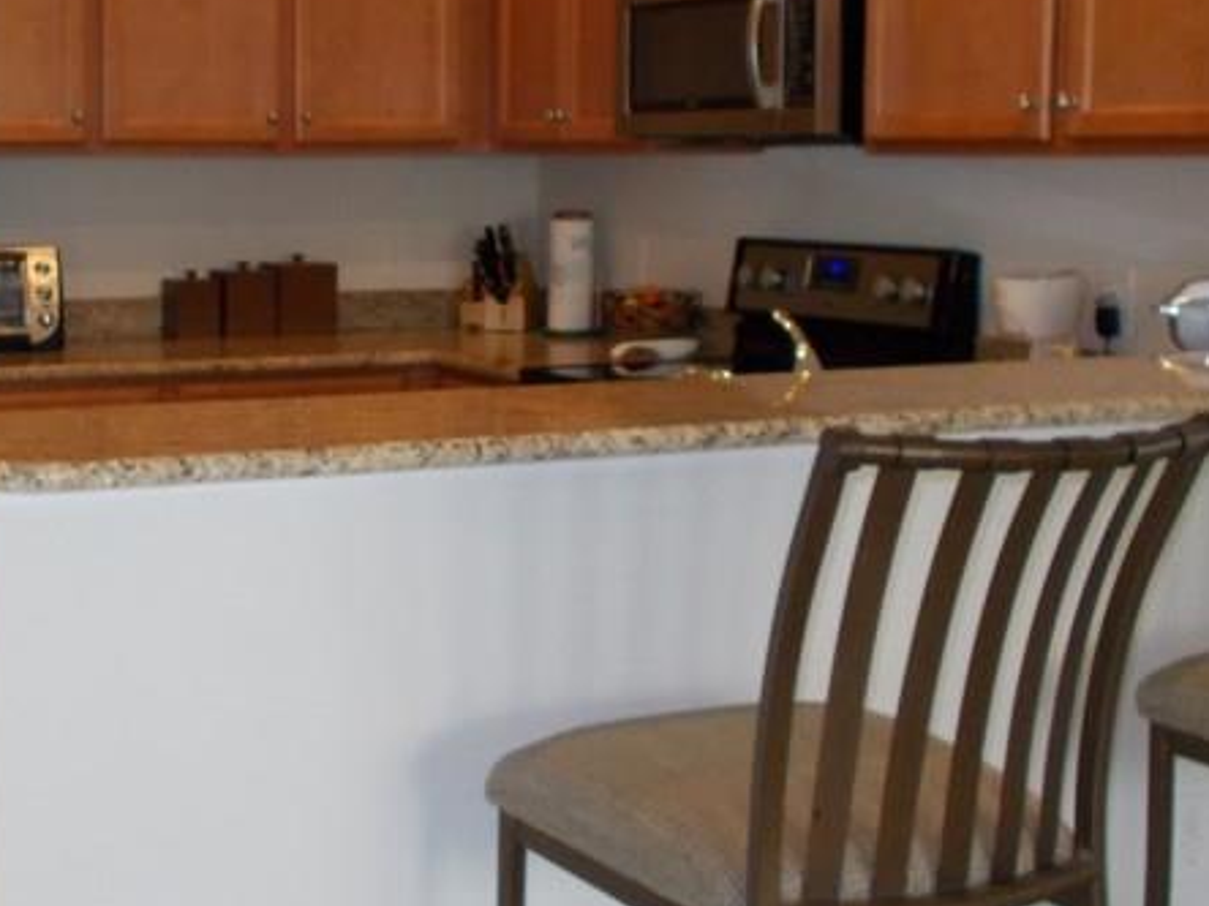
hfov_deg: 31.6
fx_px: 2096
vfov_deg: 24.4
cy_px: 348
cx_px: 310
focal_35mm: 60
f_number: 3.2
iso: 200
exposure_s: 1/25
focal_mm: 4.6
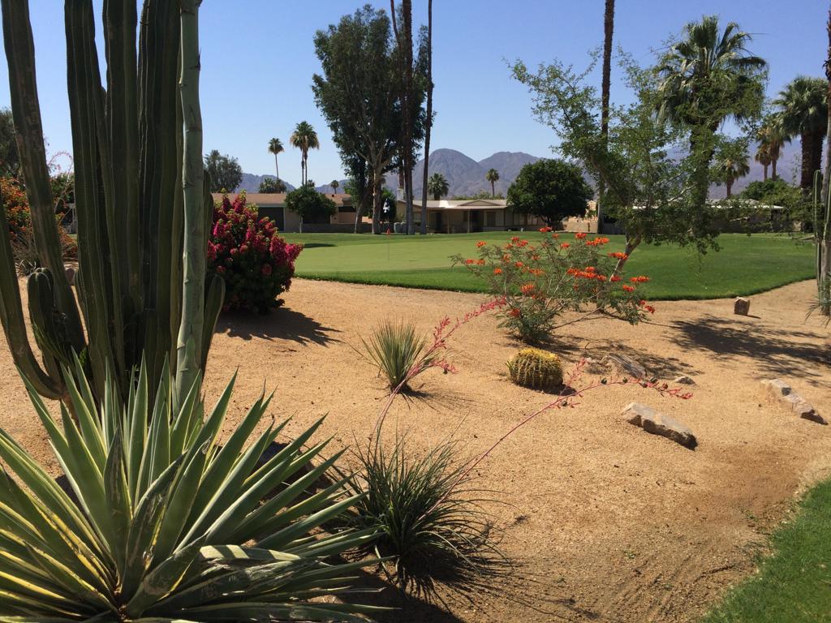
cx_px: 416
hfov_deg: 61.7
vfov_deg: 48.2
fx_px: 696
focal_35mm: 29
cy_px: 312
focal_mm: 4.15
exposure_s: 1/2283
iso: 32
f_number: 2.2
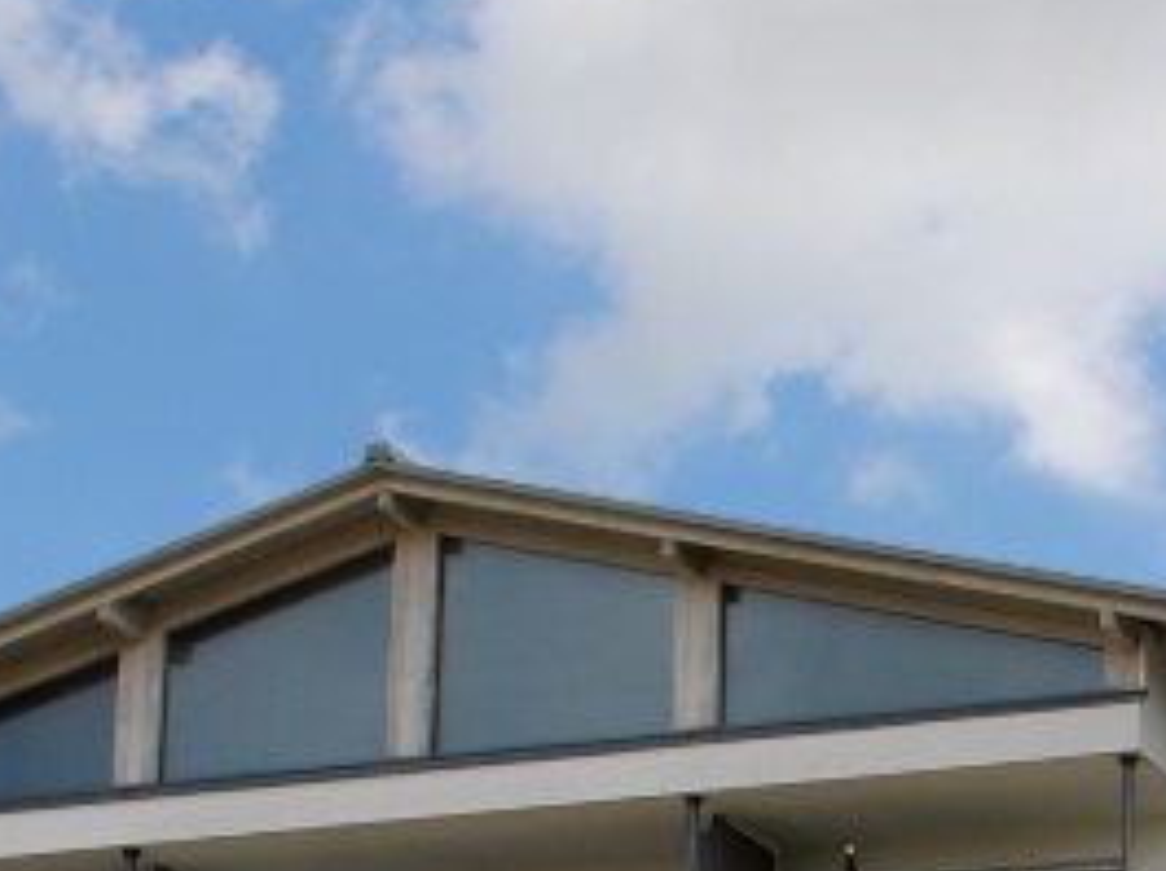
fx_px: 4137
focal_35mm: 123
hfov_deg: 15.3
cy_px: 1480
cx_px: 1500
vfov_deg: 11.3
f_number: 8
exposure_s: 1/320
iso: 100
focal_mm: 22
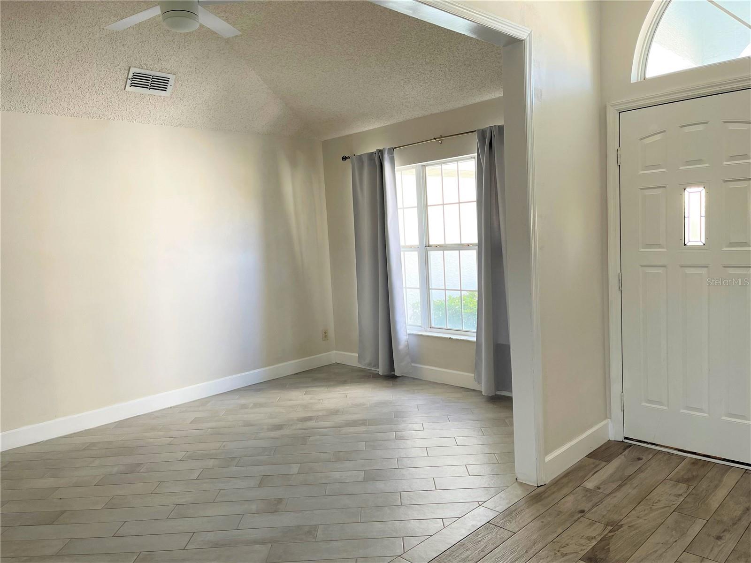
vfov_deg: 53.1
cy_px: 282
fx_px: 564
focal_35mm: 26
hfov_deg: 67.3
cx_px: 376
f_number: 1.6
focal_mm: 5.1
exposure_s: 1/121
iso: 100
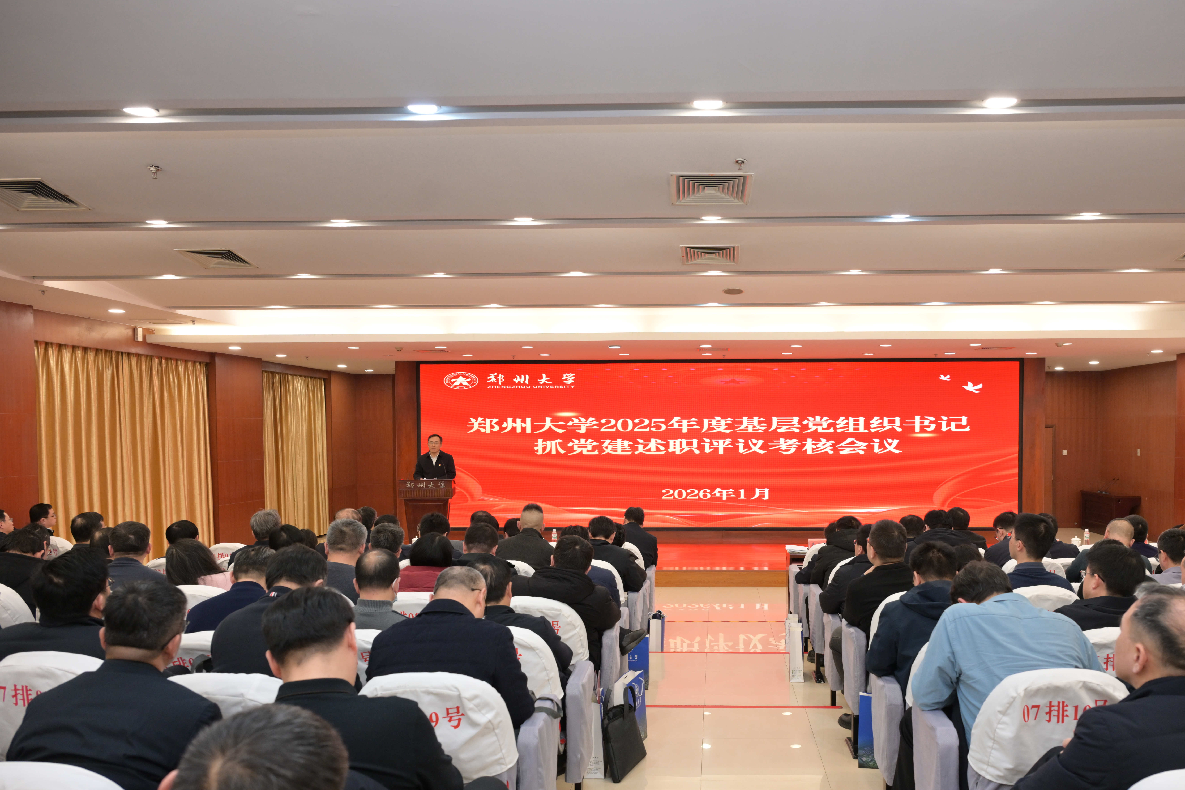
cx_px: 683
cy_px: 467
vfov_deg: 44.8
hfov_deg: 63.3
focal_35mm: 29
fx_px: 954
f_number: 4
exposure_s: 1/125
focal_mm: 24
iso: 800
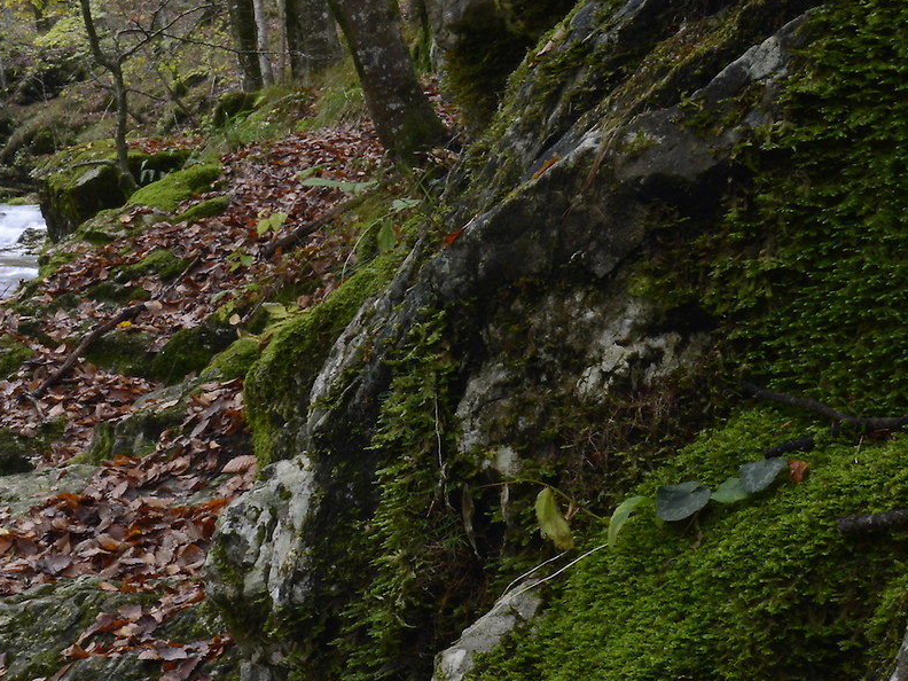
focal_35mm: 102
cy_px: 252
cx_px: -420
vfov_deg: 14.5
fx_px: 2676
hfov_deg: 17.5
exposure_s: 1/4
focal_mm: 35
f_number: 22
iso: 400
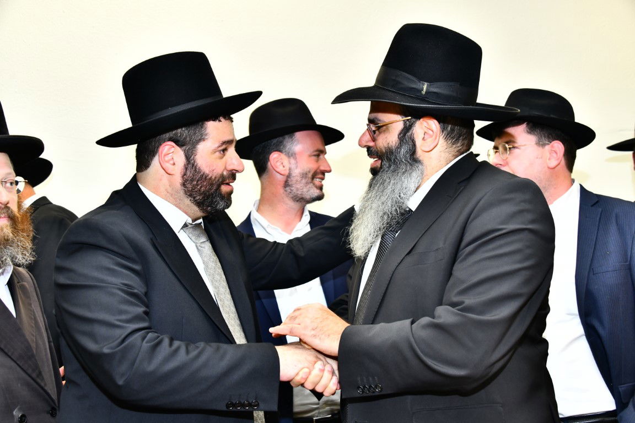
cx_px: 318
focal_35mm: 42
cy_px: 212
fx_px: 741
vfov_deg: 31.9
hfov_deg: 46.4
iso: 1000
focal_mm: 42
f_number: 5.6
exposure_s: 1/100
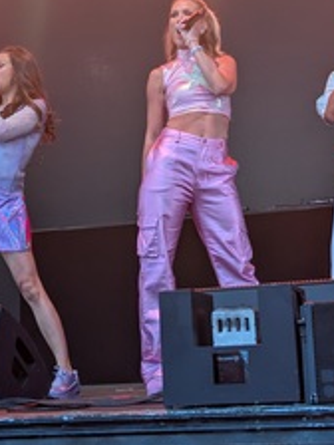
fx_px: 1106
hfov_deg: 17.2
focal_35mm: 86
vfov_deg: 22.6
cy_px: 133
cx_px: 154
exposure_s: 1/300
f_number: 1.85
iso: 229
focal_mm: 6.81
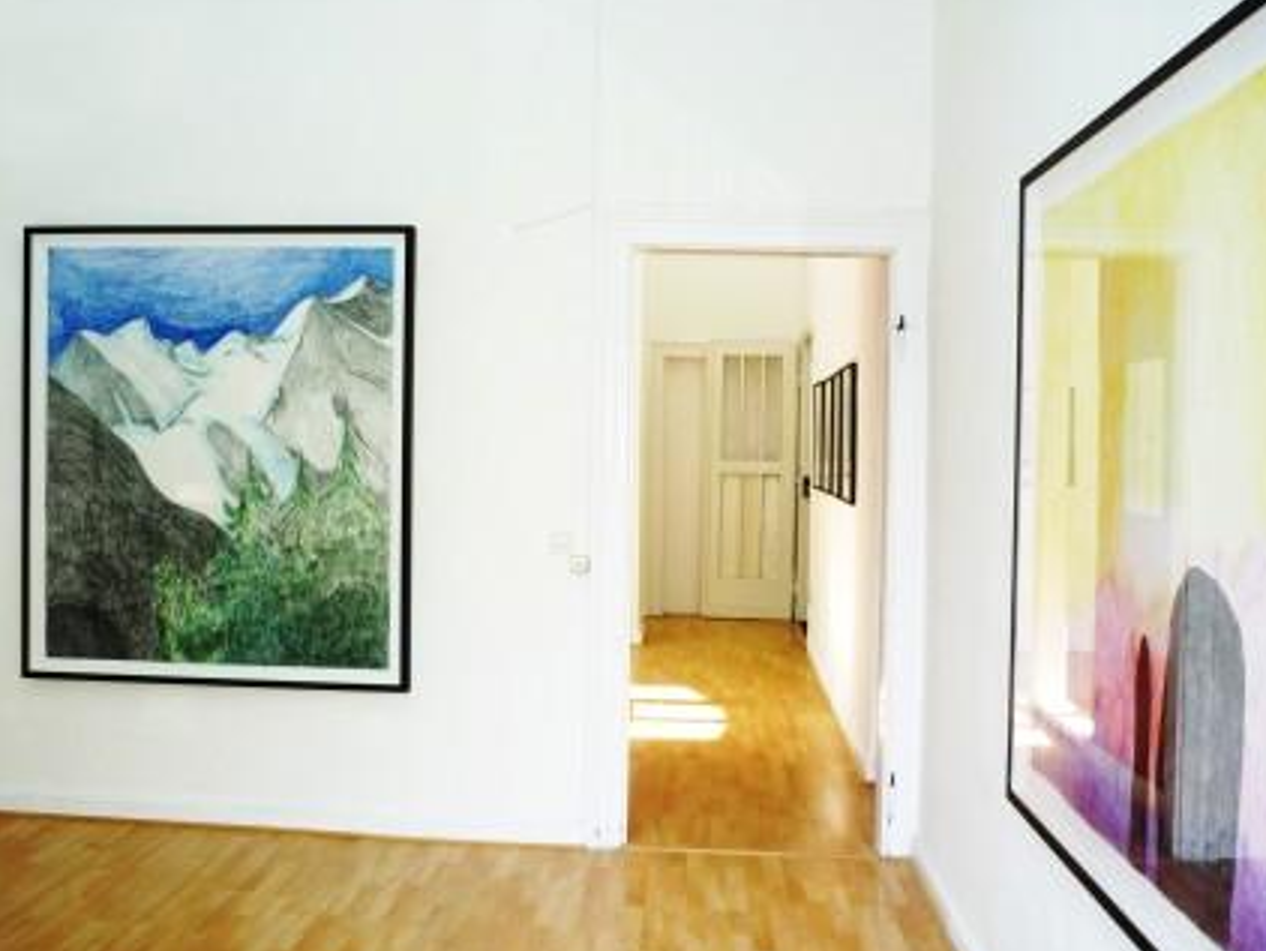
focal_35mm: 35
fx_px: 1281
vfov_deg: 40.7
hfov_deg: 52.6
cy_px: 483
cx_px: 615
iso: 100
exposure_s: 1/60
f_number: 2.8
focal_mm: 5.5
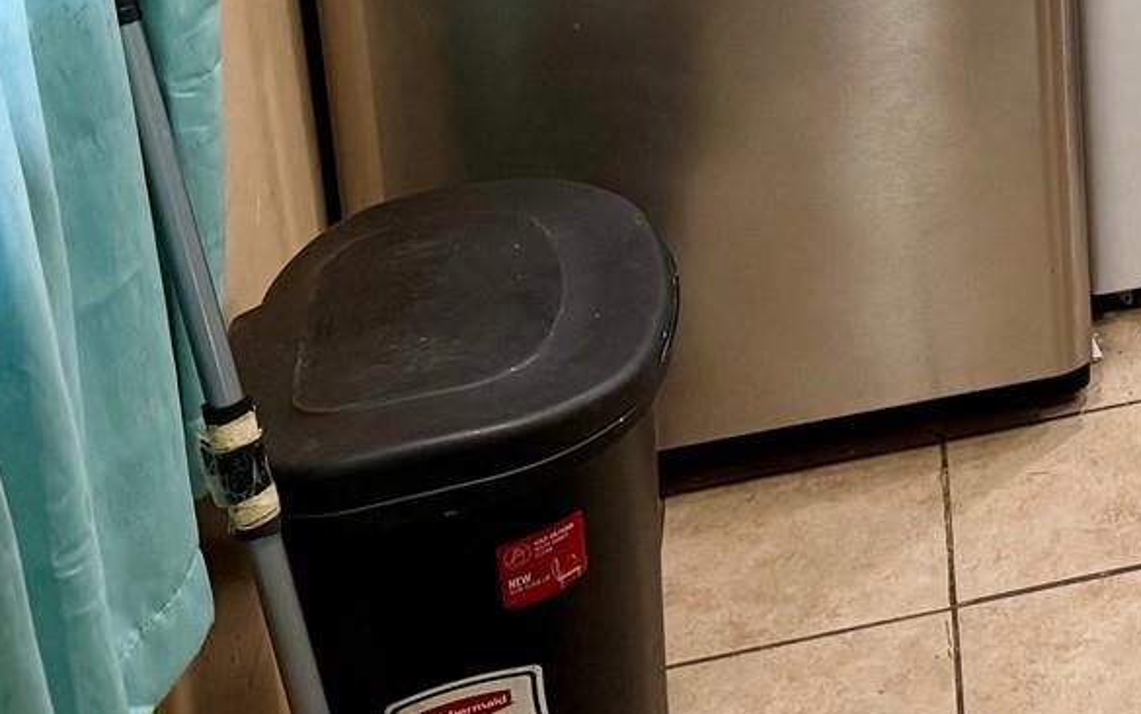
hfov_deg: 19.6
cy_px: -726
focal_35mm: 89
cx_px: 1806
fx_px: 2768
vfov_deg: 12.8
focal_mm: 6.76
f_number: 1.78
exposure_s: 1/120
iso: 160
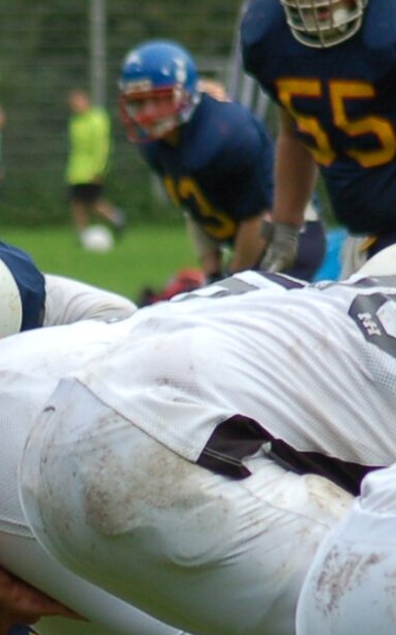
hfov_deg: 1.8
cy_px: 548
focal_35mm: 735
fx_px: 12703
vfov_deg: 2.9
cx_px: -11
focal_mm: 135
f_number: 4.5
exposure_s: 1/640
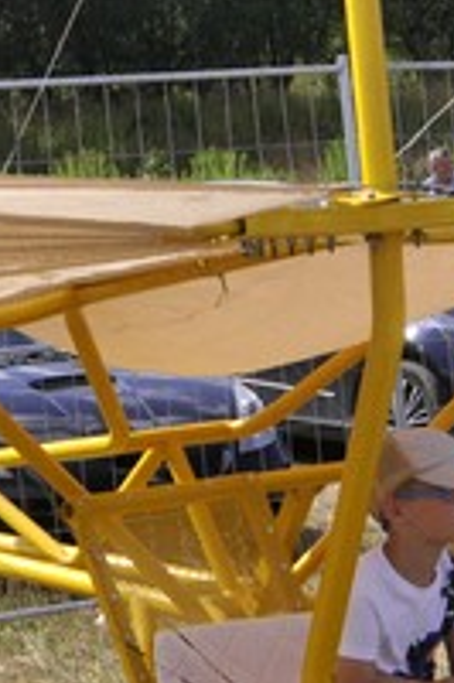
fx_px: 2558
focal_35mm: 135
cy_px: 410
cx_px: 137
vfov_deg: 15.2
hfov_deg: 10.1
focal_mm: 18
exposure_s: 1/3200
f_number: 5.6
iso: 500
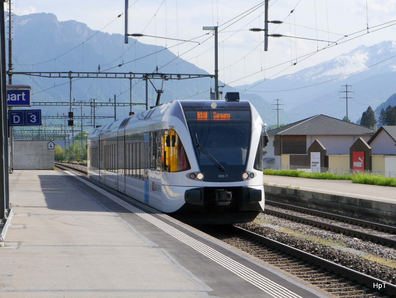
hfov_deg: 27.0
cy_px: 149
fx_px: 824
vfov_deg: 20.5
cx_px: 198
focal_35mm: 72
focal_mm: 36
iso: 160
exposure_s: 1/320
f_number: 9
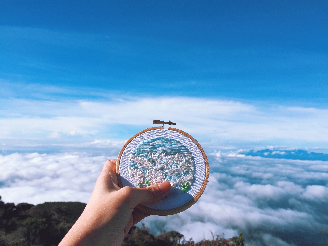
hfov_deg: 61.7
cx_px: 164
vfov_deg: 48.2
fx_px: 275
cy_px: 123
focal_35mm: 29
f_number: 2.2
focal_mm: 4.15
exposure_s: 1/3597
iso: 32
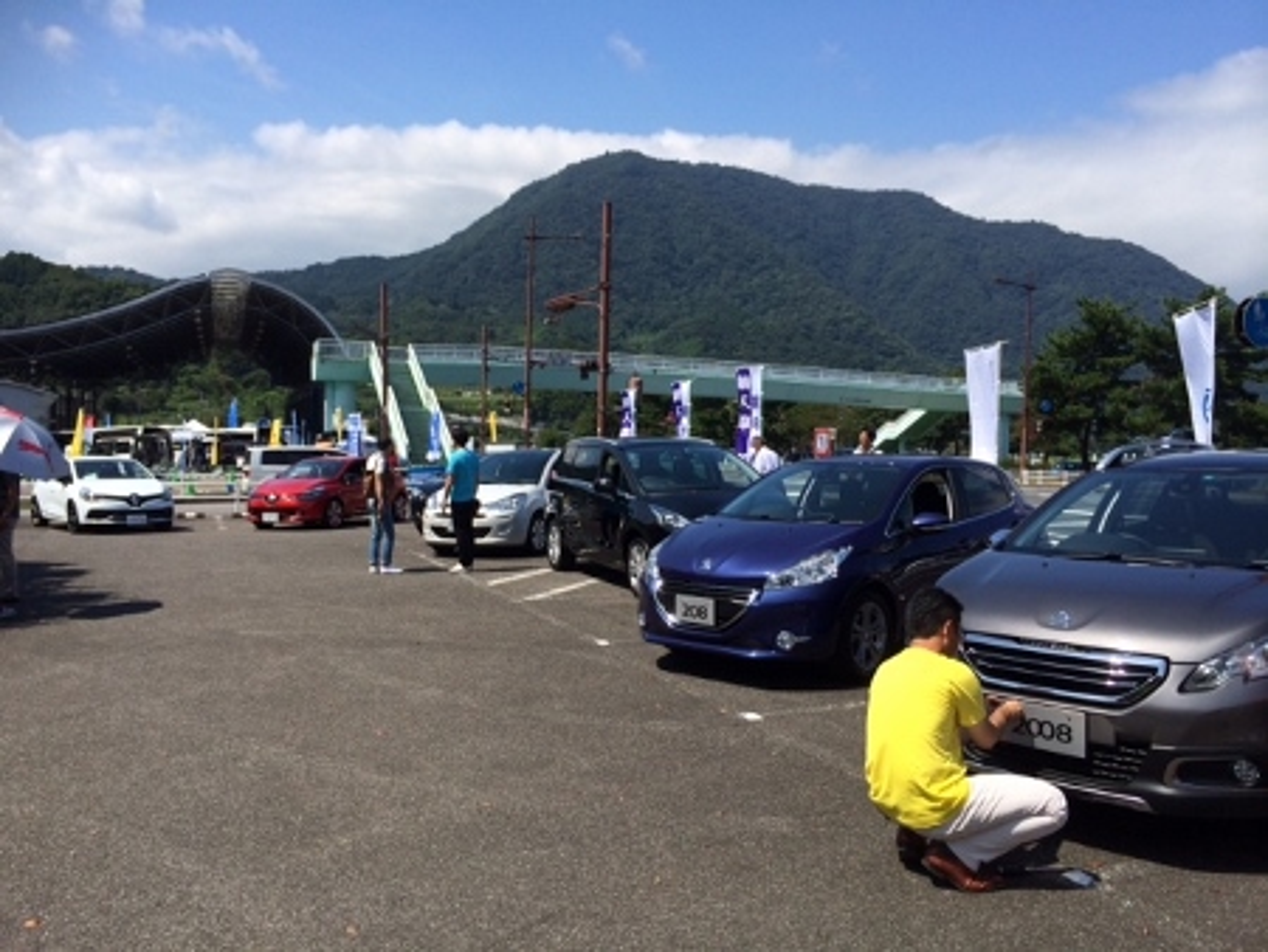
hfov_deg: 59.9
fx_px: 1100
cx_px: 634
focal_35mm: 30
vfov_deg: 46.8
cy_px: 476
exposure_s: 1/2740
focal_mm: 4.12
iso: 40
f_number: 2.2
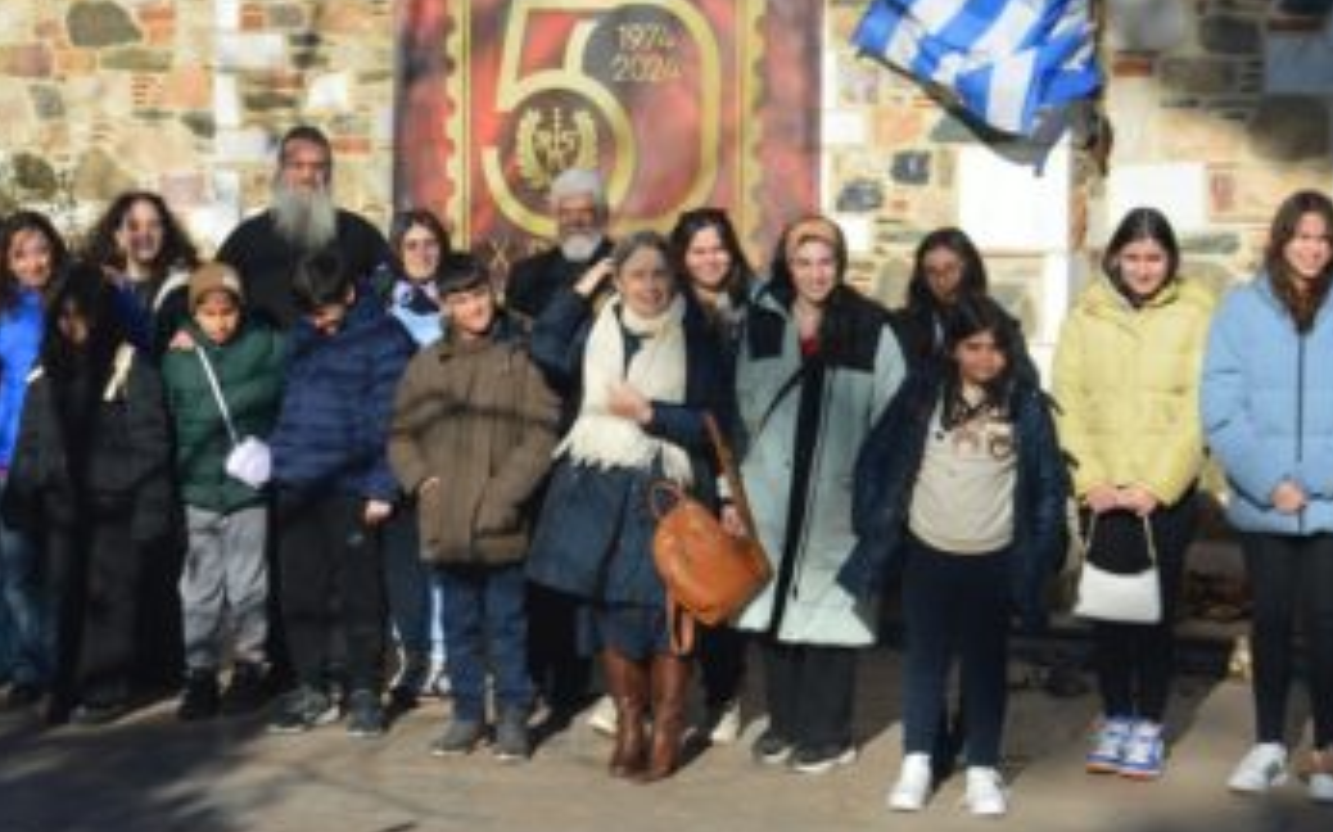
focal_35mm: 90
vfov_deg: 14.5
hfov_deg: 23.0
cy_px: 260
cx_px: 578
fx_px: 3269
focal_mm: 34
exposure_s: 1/320
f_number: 9
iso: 100
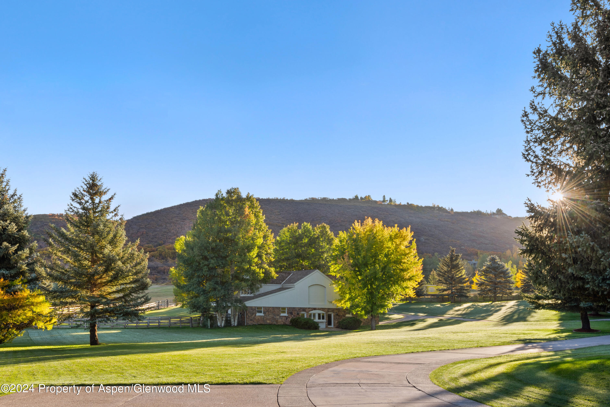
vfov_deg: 43.6
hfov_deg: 61.9
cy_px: 204
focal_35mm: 30
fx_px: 508
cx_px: 305
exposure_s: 1/20
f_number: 16
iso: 100
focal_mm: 30
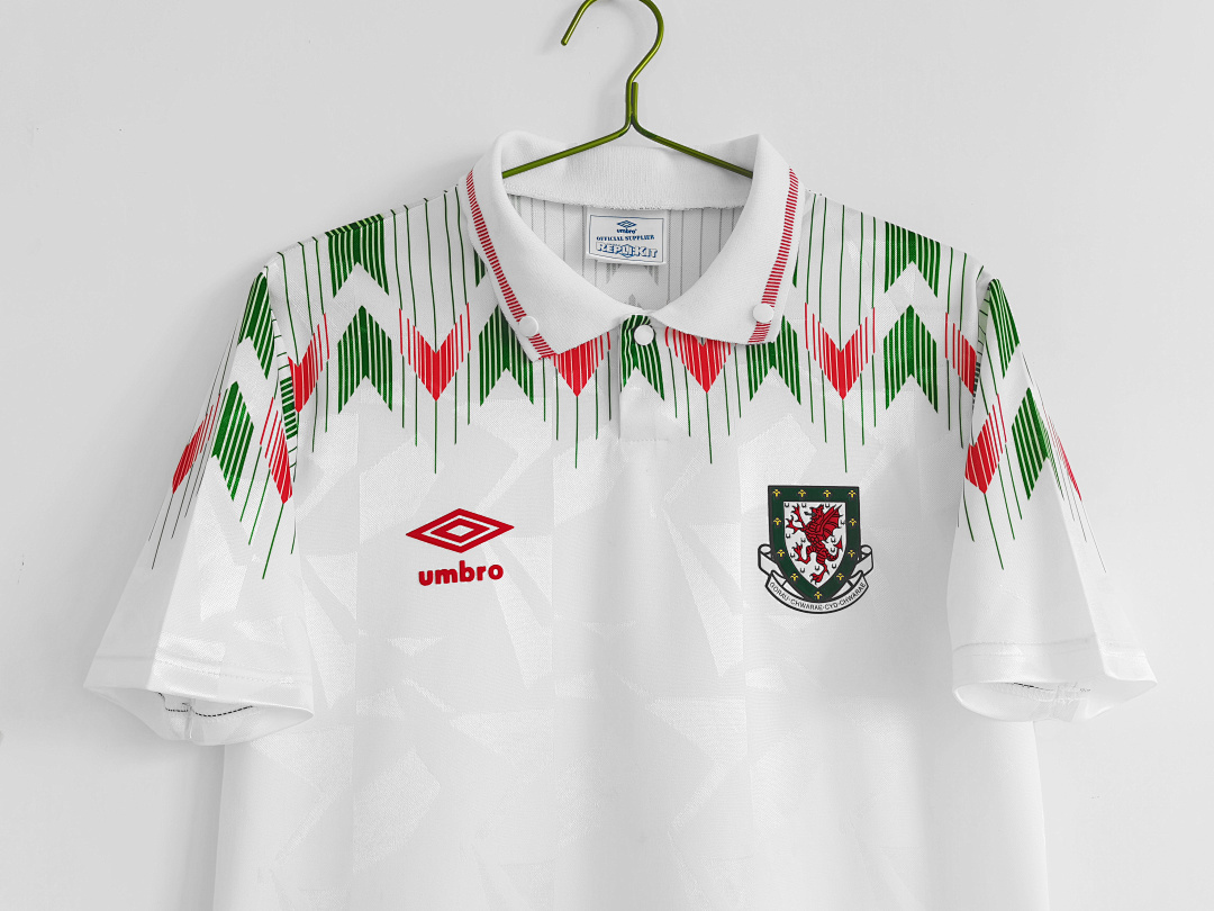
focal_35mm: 27
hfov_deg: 65.3
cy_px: 456
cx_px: 607
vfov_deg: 51.4
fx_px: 947
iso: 100
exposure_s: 1/100
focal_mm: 5.58
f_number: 1.8
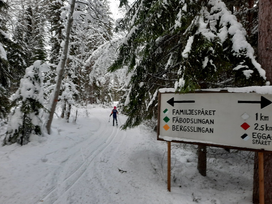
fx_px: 196
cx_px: 136
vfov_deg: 54.9
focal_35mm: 25
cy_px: 102
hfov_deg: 69.4
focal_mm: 4.6
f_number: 2
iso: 50
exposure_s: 1/33
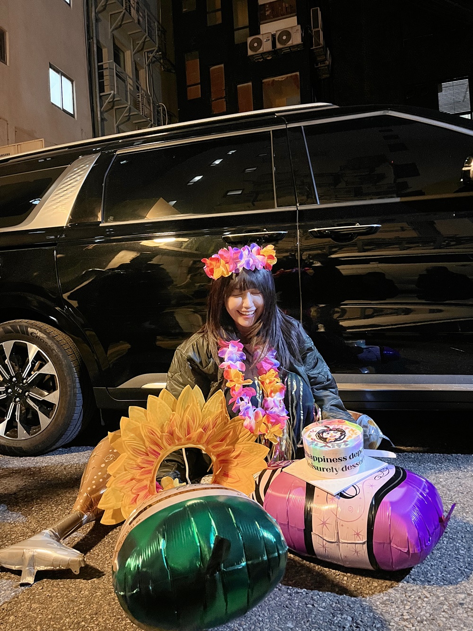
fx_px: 474
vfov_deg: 67.3
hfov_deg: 53.1
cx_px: 236
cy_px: 316
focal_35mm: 26
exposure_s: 1/30
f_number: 1.6
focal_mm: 5.1
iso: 800
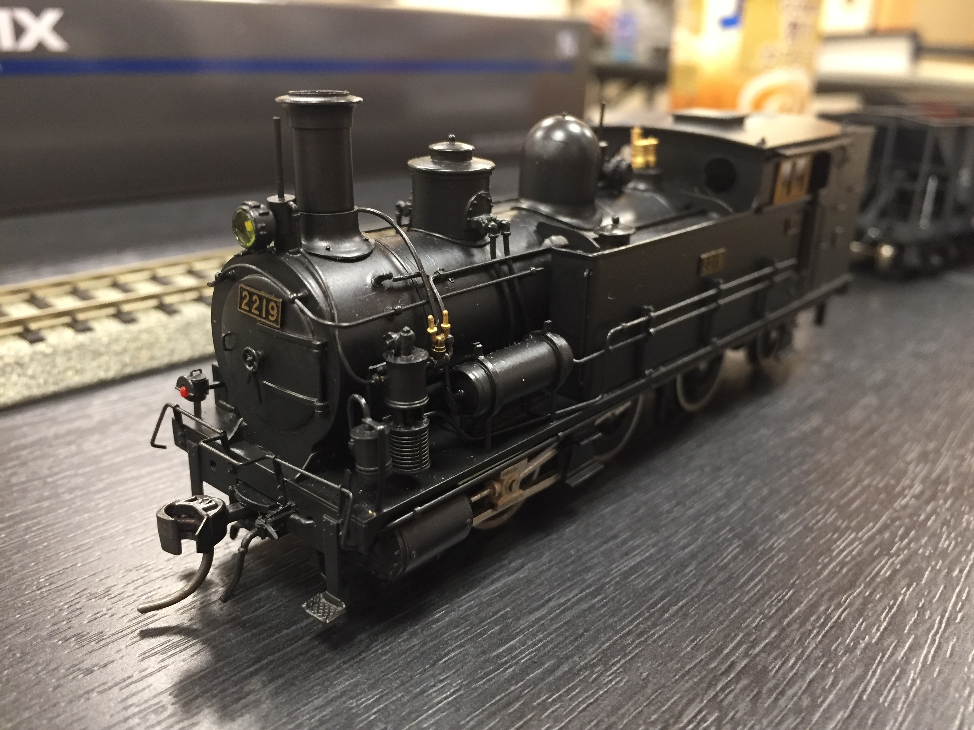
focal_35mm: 29
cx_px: 487
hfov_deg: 61.7
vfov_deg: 48.2
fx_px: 816
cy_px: 365
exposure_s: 1/30
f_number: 2.2
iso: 125
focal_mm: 4.15
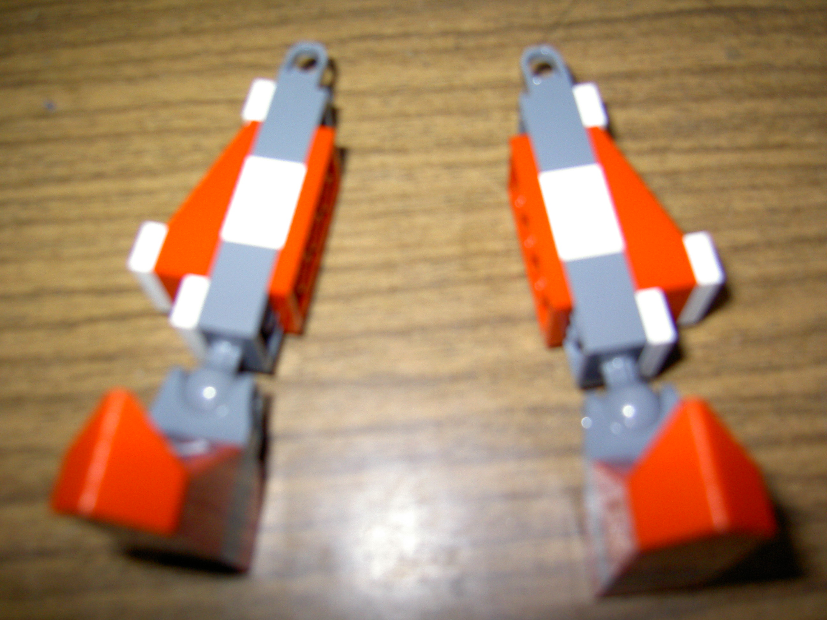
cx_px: 414
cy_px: 310
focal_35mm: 34
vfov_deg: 41.8
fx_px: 812
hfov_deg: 54.0
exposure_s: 1/60
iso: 100
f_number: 2.8
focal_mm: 5.6
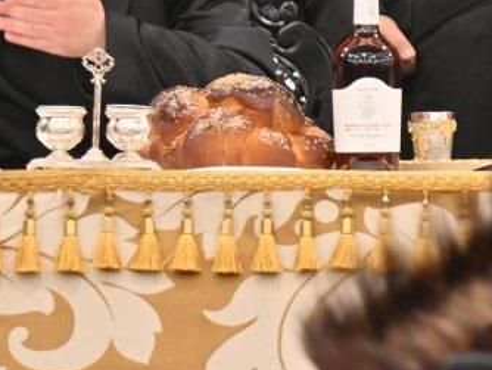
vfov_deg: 2.8
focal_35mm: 530
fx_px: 7538
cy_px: -114
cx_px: -25
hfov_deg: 3.7
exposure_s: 1/250
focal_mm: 120
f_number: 4
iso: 500
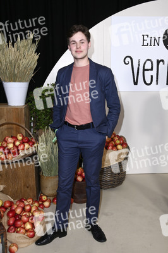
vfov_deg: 54.5
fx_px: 245
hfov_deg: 37.8
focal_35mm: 35
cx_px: 84
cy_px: 126
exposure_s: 1/250
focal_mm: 35
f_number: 5
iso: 640
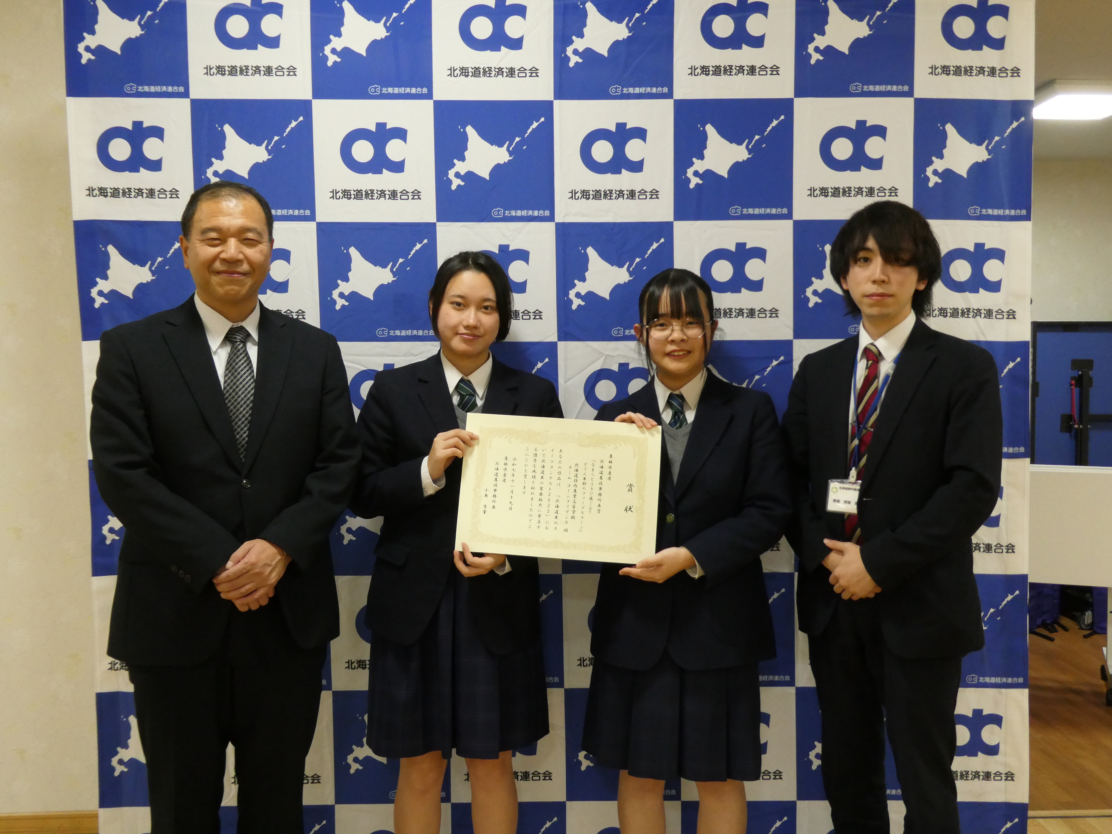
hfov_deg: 58.4
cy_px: 417
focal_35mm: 31
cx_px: 556
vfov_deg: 45.4
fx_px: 996
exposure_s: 1/80
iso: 400
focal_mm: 5.4
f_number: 3.5
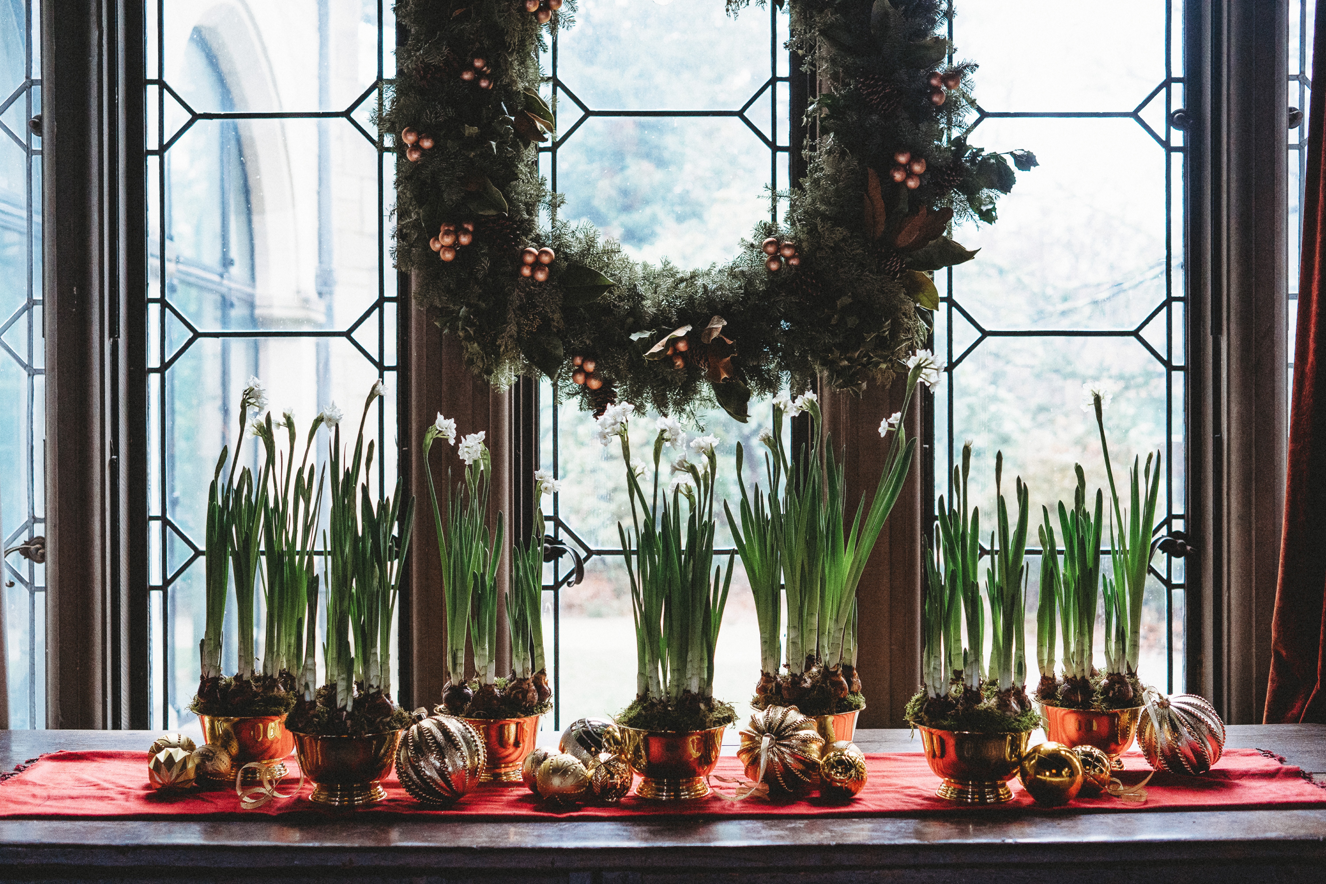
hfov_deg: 48.5
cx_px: 663
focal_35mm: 40
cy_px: 442
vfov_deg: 33.4
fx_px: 1473
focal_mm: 40
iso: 3200
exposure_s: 1/1250
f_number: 2.5
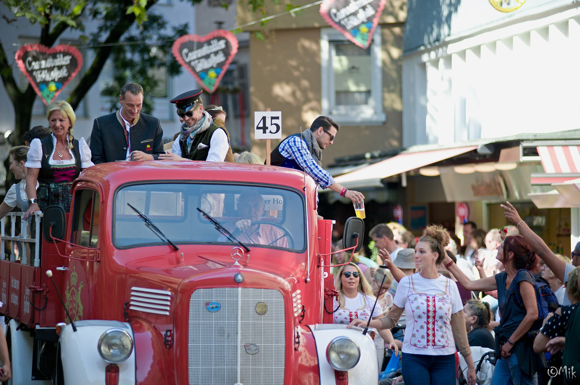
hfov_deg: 12.1
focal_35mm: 170
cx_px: 290
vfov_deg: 8.1
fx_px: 2737
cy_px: 192
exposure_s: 1/800
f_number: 2.8
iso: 320
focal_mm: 170
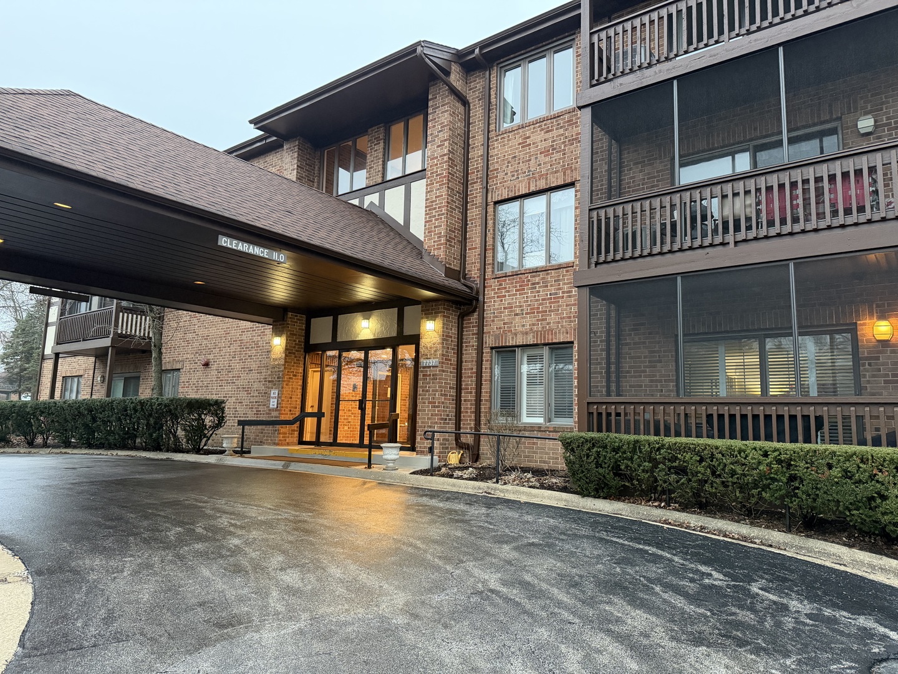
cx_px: 449
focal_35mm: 24
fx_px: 623
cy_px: 337
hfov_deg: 71.6
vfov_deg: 56.8
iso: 640
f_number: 1.78
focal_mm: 6.76
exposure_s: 1/60
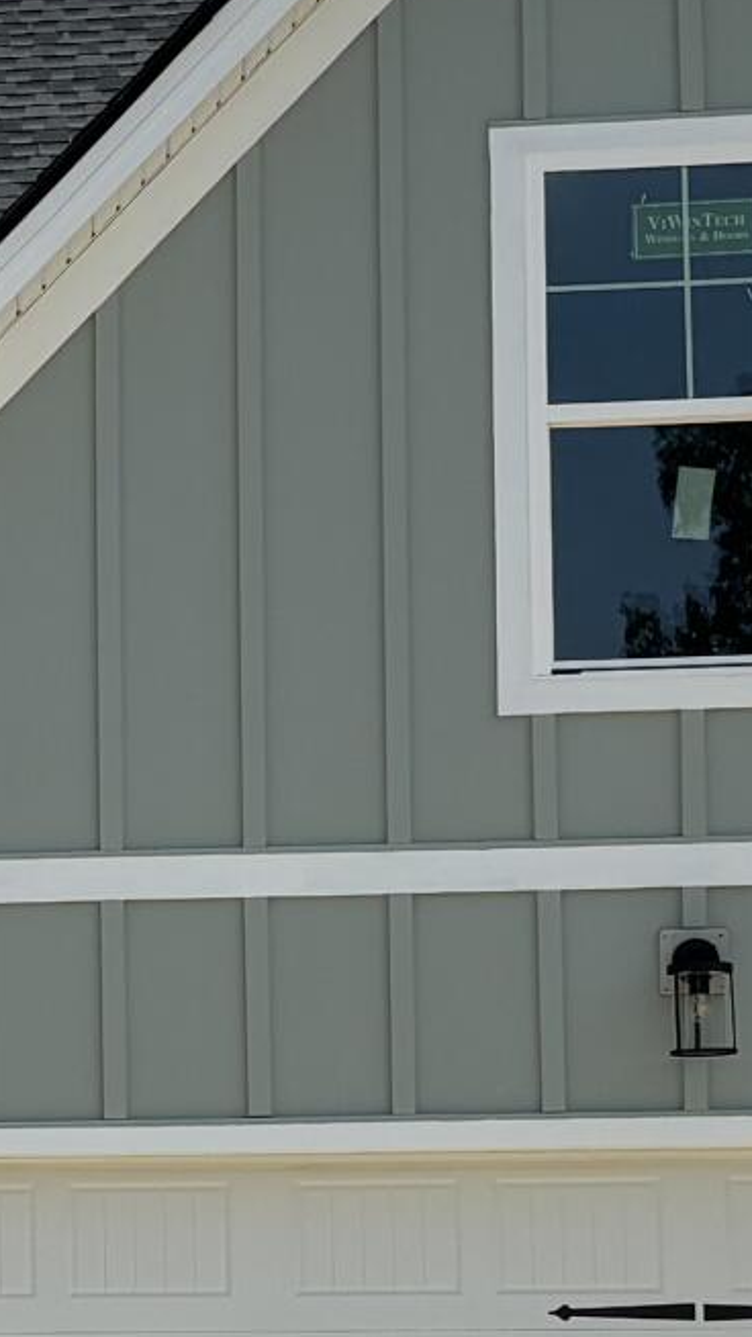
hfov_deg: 9.1
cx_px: -313
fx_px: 4607
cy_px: 1124
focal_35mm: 130
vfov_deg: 16.4
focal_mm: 5.96
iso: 50
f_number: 1.6
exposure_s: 1/4630
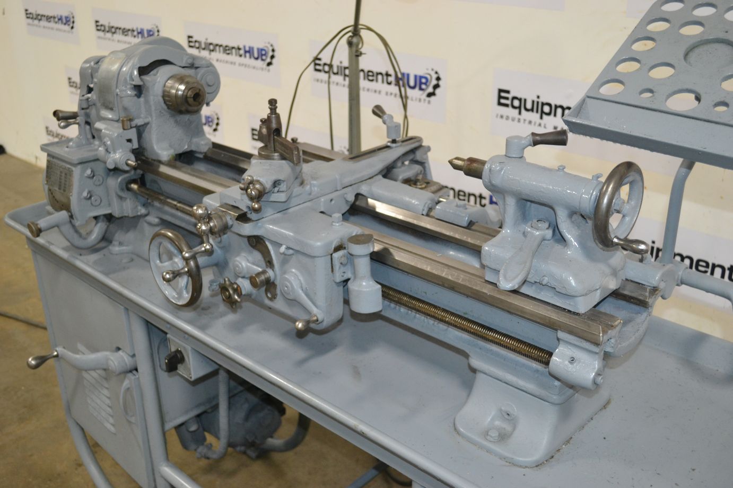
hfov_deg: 53.1
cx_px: 366
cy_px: 244
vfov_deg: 36.9
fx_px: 733
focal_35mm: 36
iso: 1000
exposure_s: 1/60
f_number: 4
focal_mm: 24
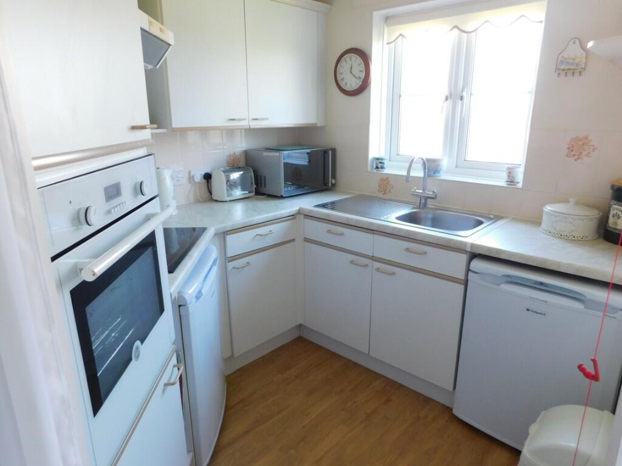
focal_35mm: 23
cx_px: 311
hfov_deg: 73.9
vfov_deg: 58.9
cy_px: 233
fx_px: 413
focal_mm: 4
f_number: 3
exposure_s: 1/30
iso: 200
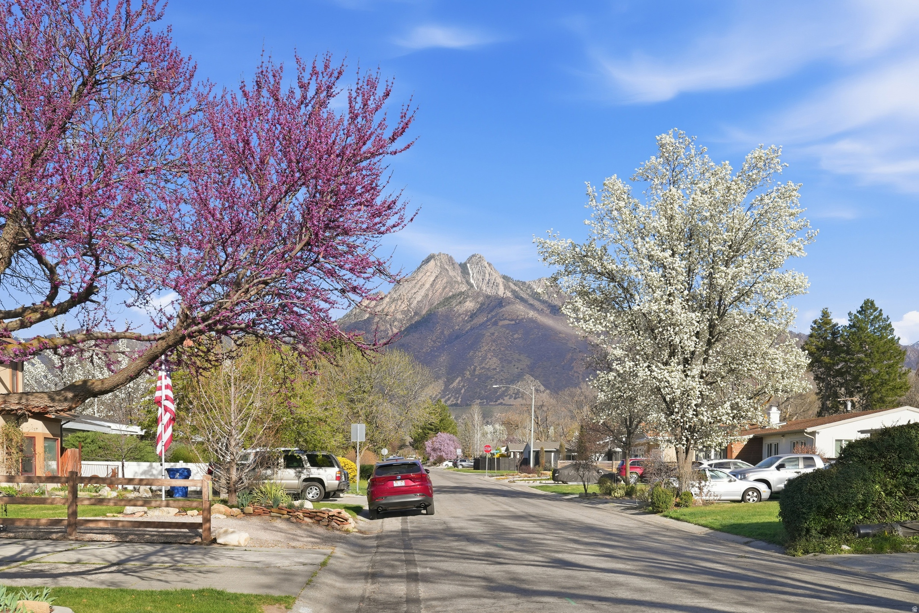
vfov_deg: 37.9
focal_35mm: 35
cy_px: 306
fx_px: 894
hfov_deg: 54.4
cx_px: 460
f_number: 10
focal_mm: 35
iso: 250
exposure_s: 1/400
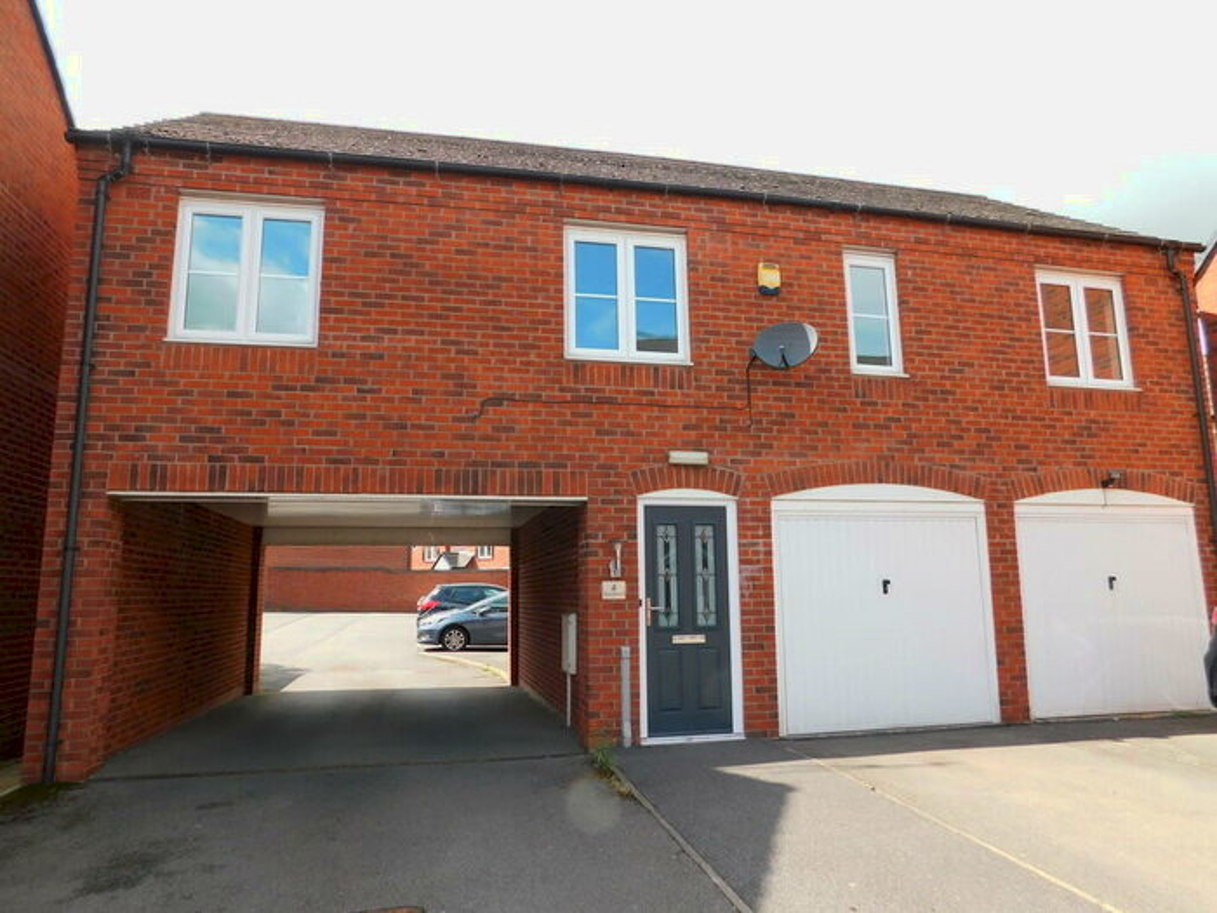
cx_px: 608
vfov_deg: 58.9
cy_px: 456
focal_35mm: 23
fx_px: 809
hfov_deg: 73.9
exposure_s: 1/500
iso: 125
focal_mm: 4
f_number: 3
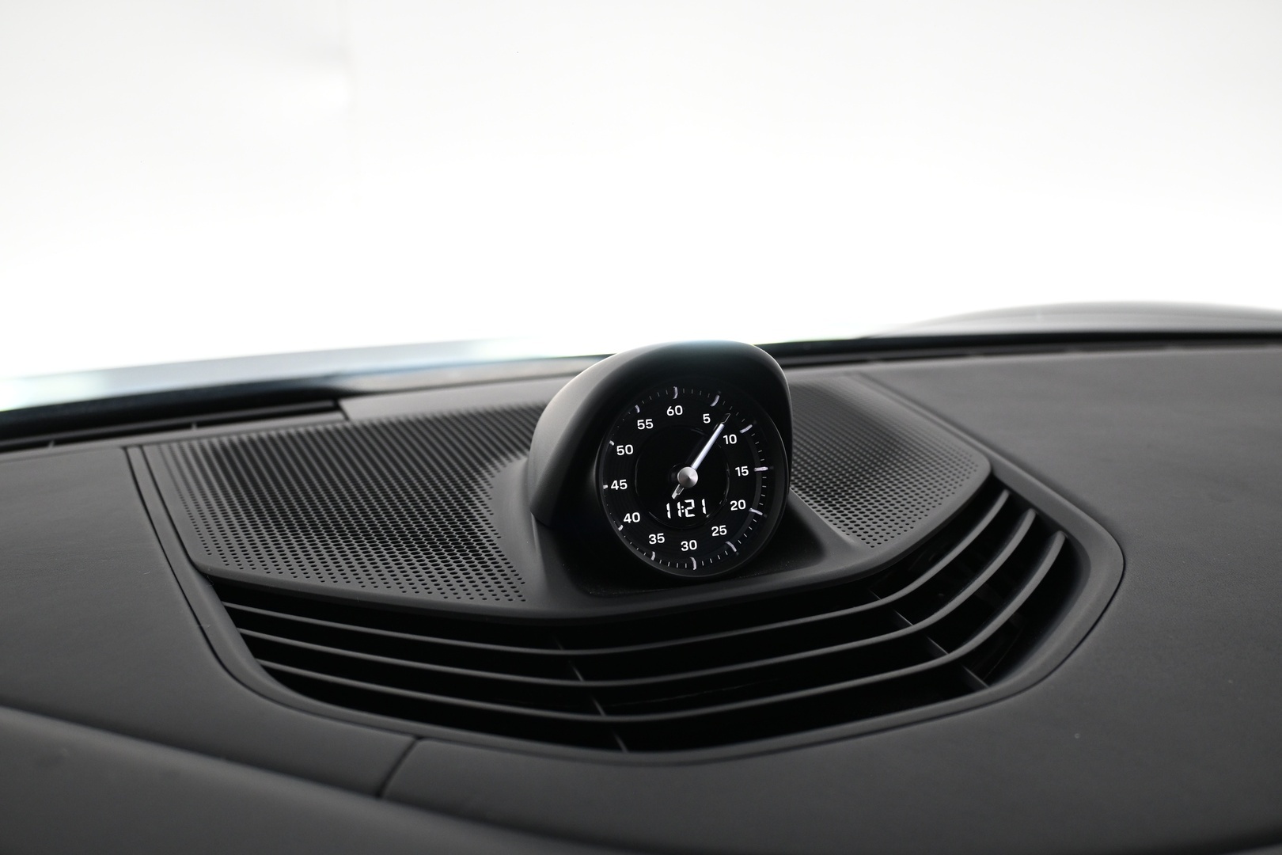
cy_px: 428
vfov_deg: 40.8
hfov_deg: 58.3
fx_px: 1148
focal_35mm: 32
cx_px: 641
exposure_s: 1/30
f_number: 4
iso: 800
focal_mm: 21.5
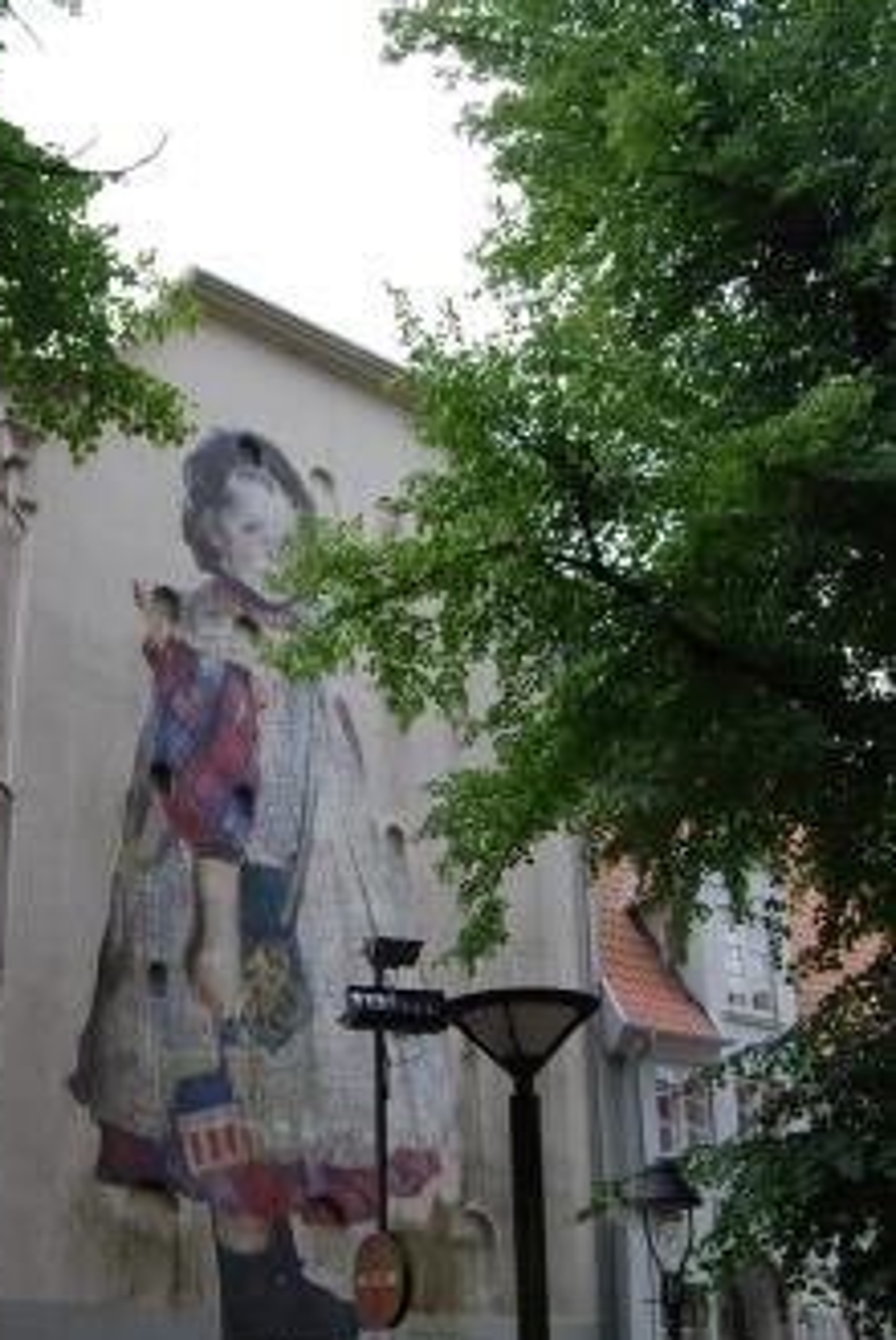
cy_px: 839
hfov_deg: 29.7
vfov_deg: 43.2
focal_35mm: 45
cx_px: 289
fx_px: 1676
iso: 100
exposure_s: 1/125
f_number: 5.6
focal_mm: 22
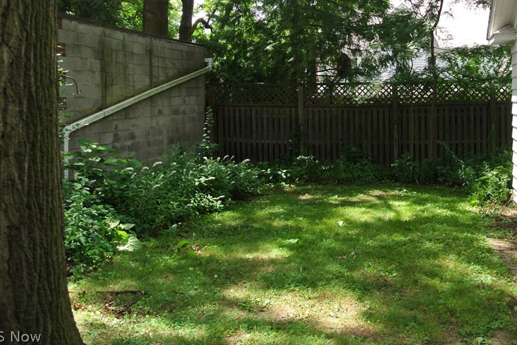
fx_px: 560
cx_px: 345
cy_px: 98
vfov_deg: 33.7
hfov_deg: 48.7
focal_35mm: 39
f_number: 4
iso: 100
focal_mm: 10
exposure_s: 1/200
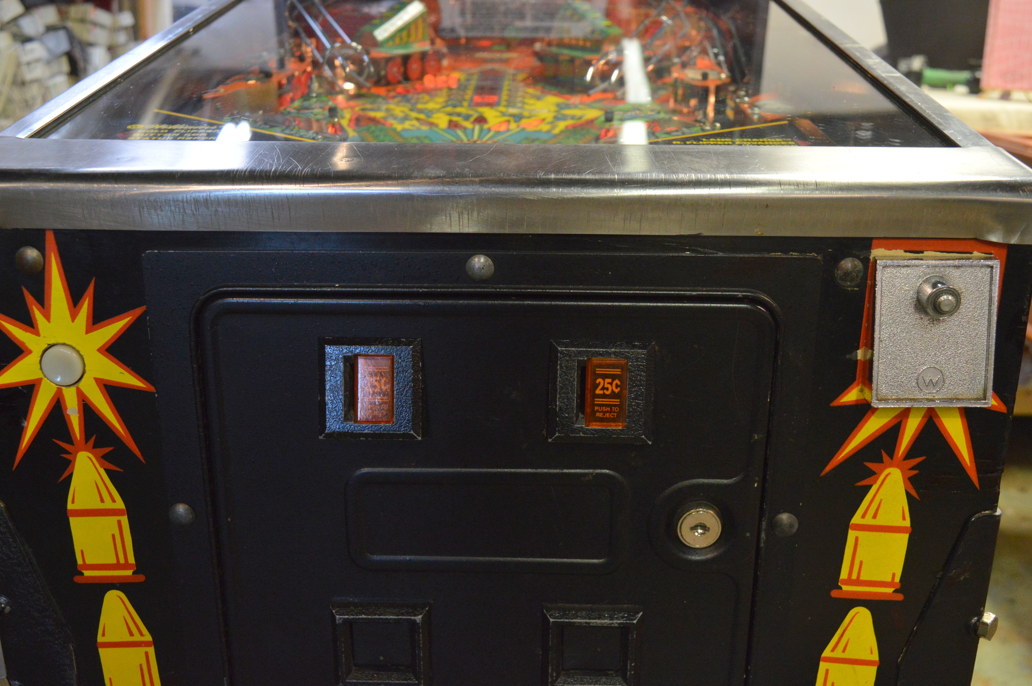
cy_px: 343
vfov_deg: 34.1
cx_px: 516
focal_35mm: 39
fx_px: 1117
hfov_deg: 49.6
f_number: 5.6
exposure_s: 1/50
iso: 1600
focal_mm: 26
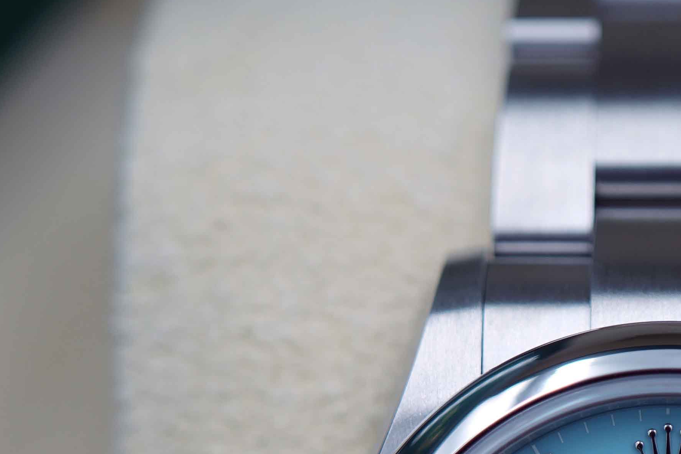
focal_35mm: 197
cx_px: 671
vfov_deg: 6.9
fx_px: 3726
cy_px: 694
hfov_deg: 10.4
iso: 100
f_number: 2.8
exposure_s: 1/160
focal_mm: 50
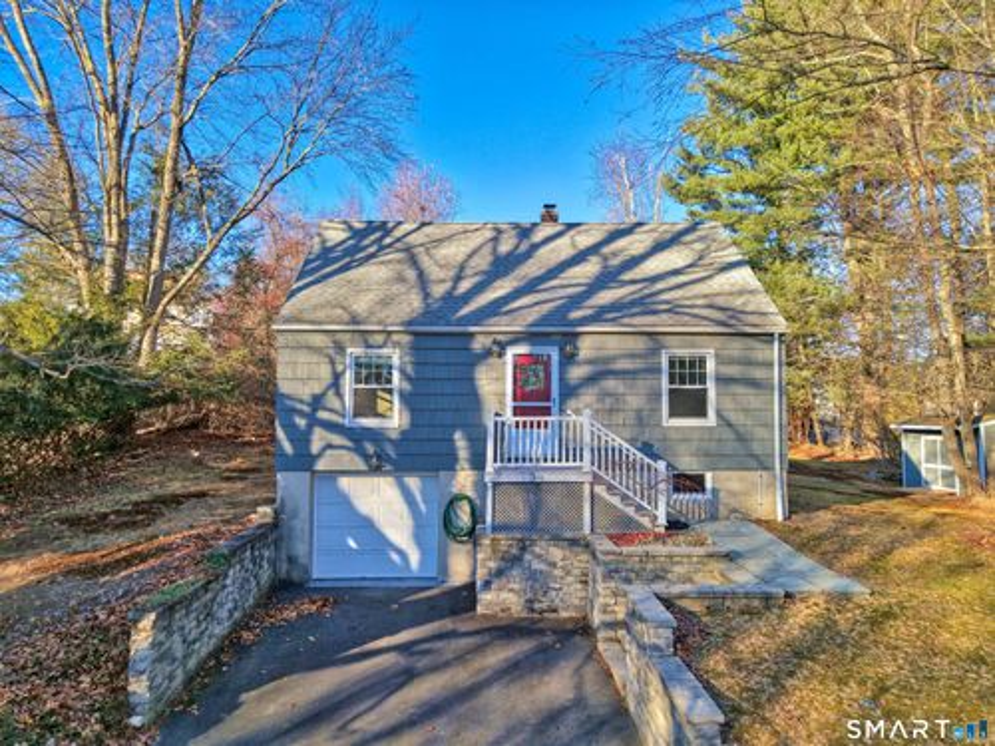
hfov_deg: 71.6
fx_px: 690
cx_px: 498
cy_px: 373
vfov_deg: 56.8
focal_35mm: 24
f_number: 1.8
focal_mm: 8.7
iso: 200
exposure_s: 1/500
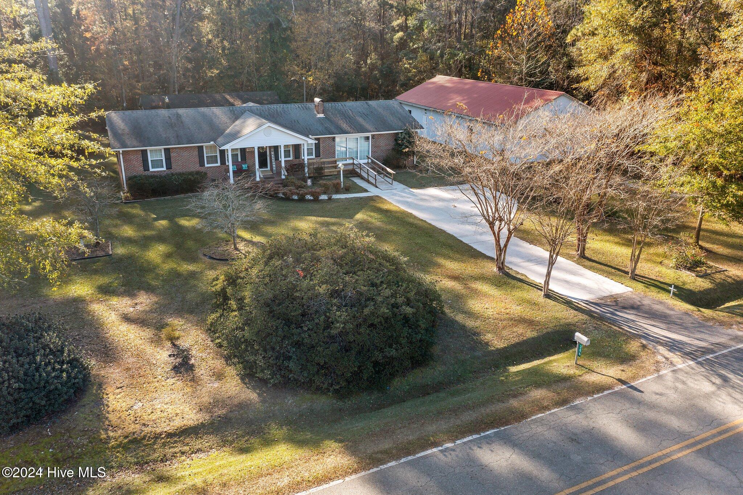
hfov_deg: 65.5
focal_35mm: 28
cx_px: 372
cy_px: 248
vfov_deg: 46.4
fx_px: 578
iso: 100
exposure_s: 1/160
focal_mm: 10.26
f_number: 3.2
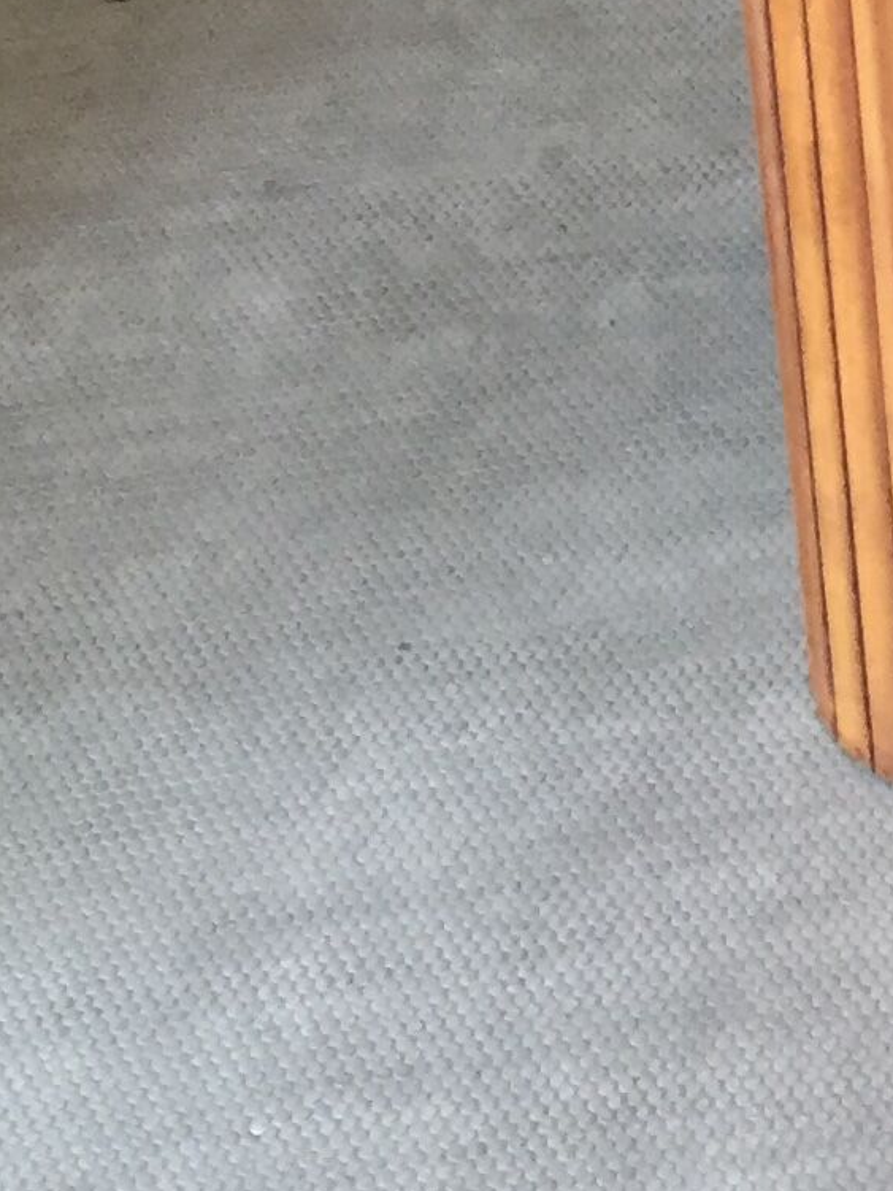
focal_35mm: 126
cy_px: -1237
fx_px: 4335
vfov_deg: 13.3
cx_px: 1532
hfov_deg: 11.1
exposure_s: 1/33
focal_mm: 4.15
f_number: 2.2
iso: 125
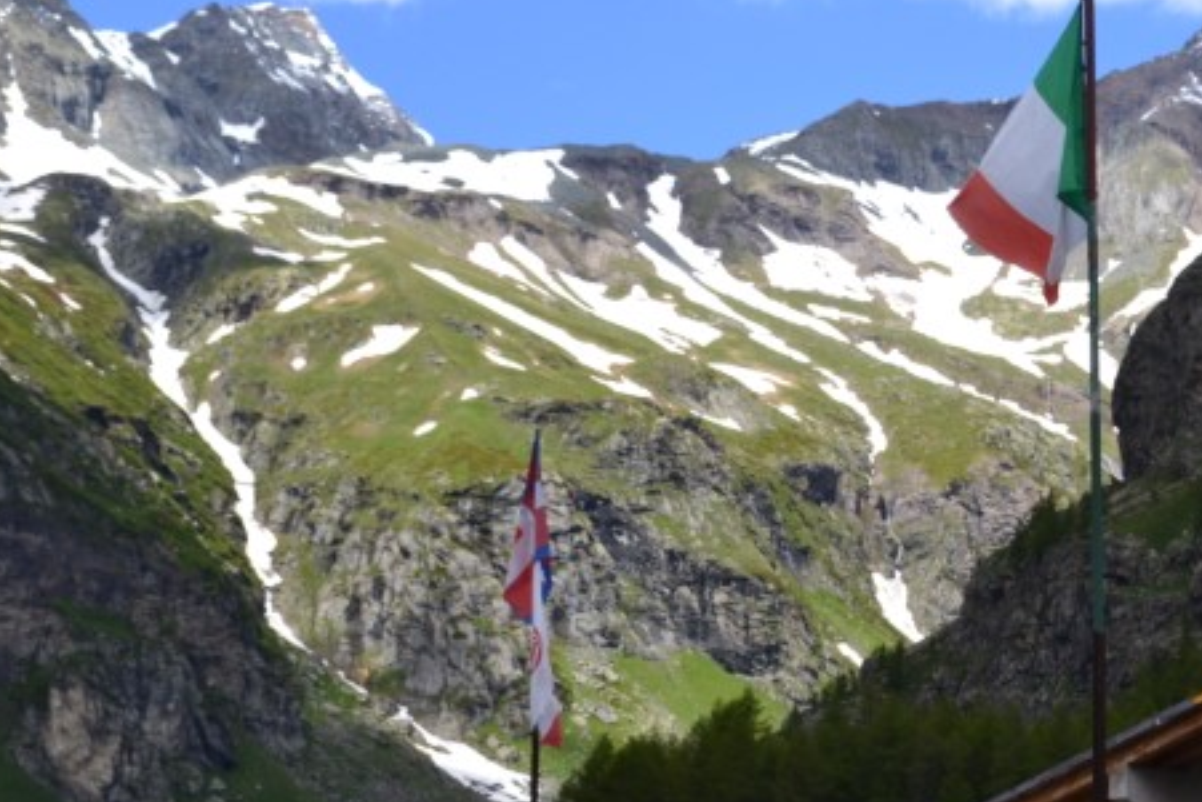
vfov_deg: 15.0
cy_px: 533
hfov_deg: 22.3
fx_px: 3039
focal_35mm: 91
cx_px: 818
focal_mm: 38
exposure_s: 1/200
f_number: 10
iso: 400
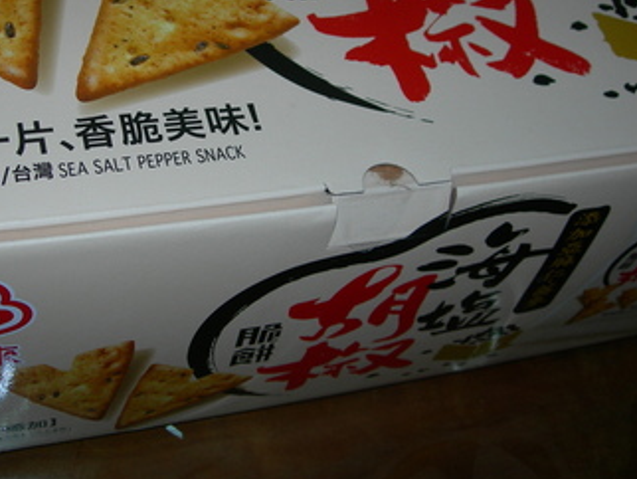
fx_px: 1087
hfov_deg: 32.5
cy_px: 149
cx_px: 224
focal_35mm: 59
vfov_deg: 24.7
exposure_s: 1/60.1
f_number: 2.8
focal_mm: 7.8
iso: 50
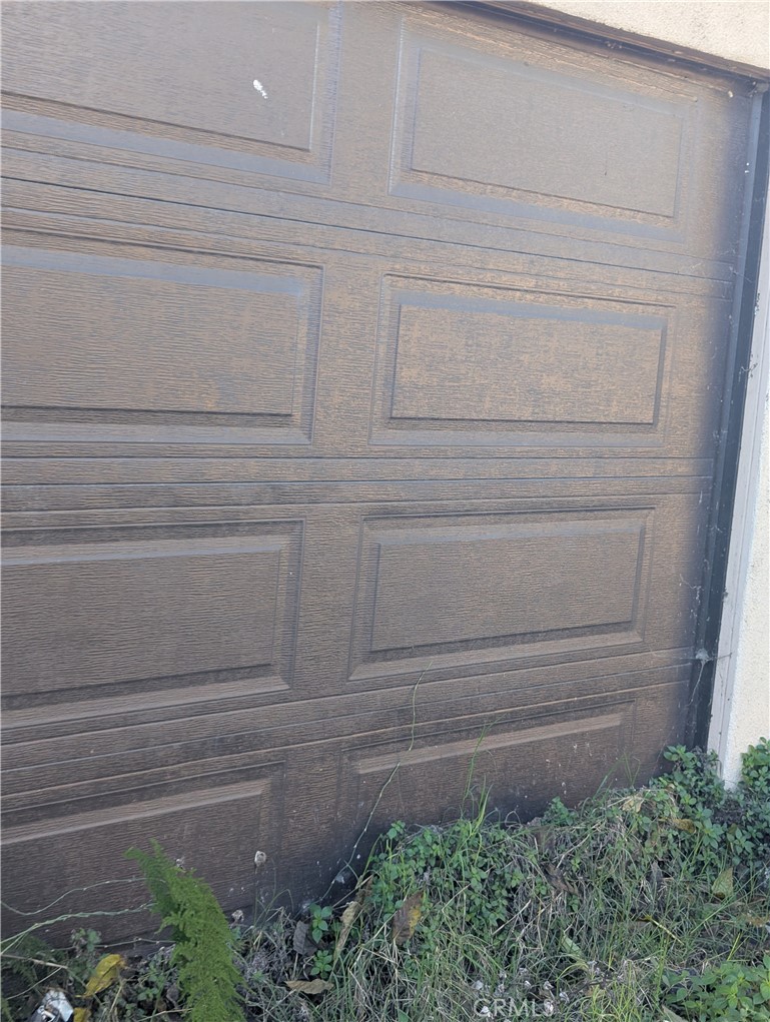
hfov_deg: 30.3
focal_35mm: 48
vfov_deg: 39.6
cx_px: 385
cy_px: 511
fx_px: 1420
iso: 41
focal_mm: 6.81
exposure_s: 1/61.2
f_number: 1.85
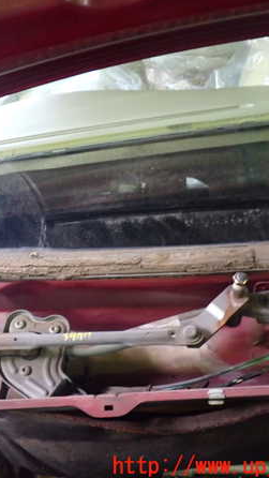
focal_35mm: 44
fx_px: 558
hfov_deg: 26.3
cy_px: 239
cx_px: 33
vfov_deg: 46.4
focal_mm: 5.4
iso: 640
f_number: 2.3
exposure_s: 1/30
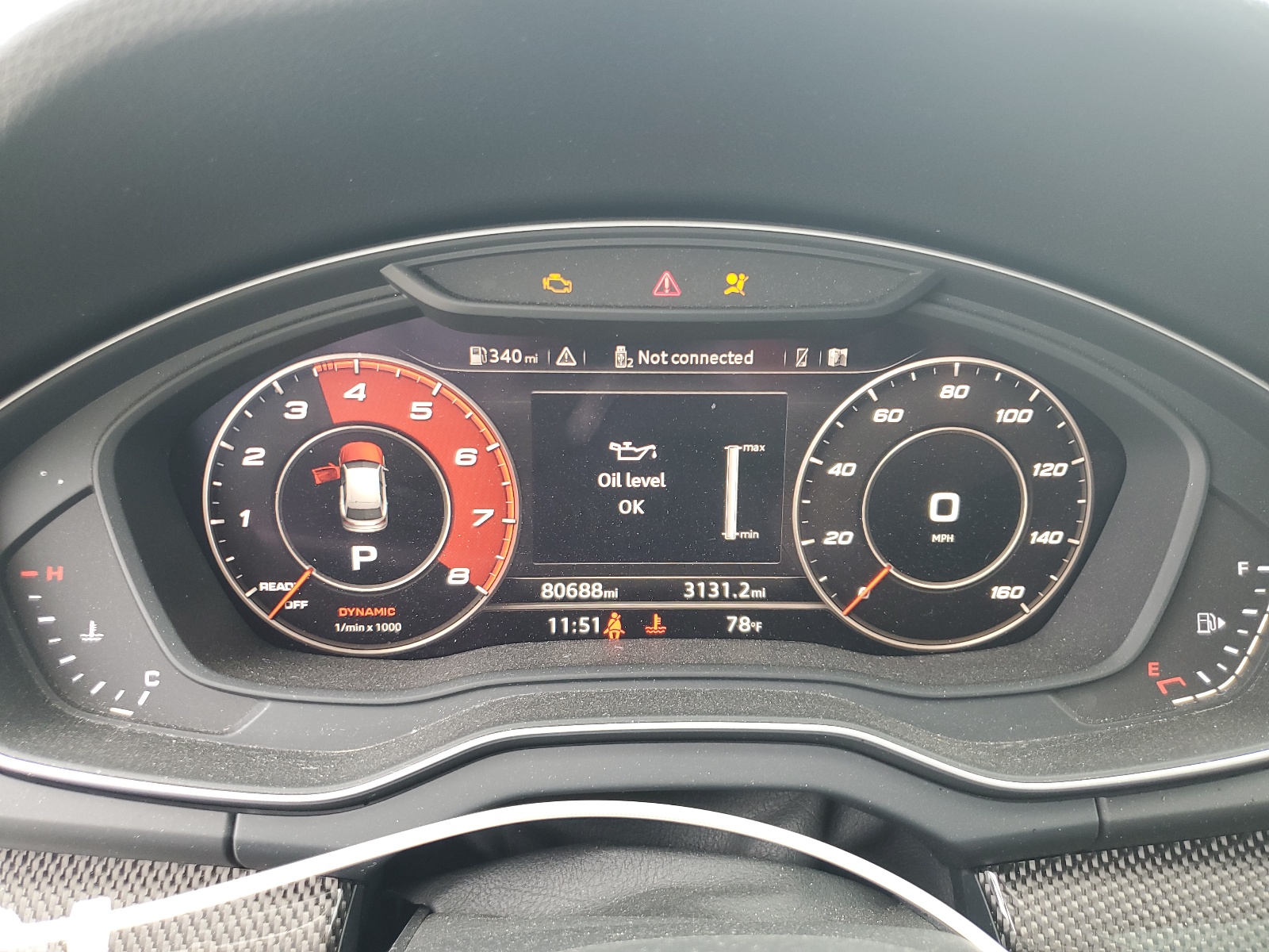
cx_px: 634
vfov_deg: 53.1
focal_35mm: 26
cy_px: 476
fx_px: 953
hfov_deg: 67.3
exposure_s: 1/60.2
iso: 58
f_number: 1.5
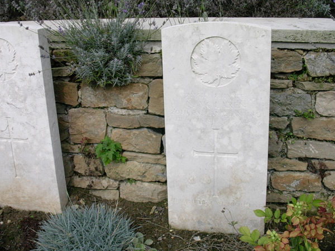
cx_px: 168
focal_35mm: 45
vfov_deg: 32.2
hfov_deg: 42.1
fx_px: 435
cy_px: 126
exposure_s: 1/256
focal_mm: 6.7
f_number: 5.8
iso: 70
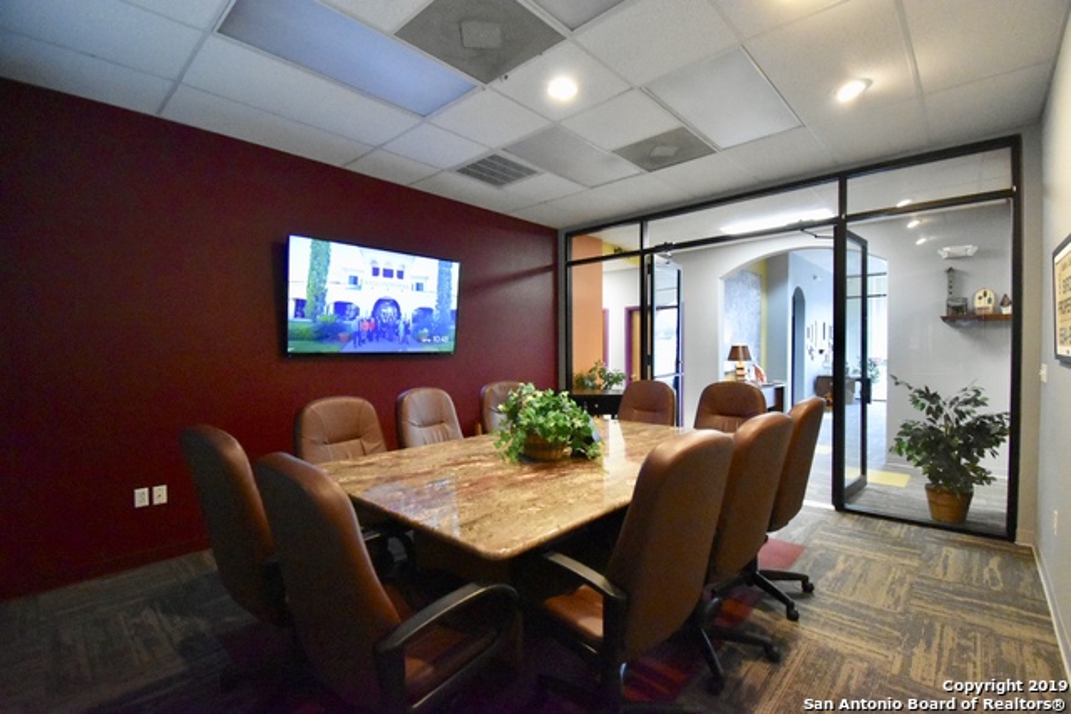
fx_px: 446
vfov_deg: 77.4
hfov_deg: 100.4
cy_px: 357
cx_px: 536
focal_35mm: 15
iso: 6400
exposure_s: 1/125
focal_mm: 10
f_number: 4.5
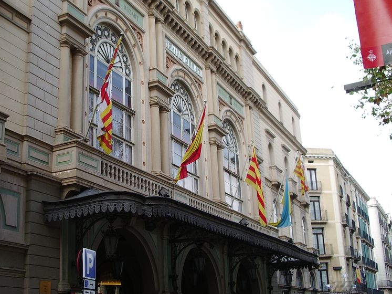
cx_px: 143
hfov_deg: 39.4
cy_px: 137
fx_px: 543
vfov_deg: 30.2
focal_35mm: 48
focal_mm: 5.8
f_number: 4.3
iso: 50
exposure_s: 1/100
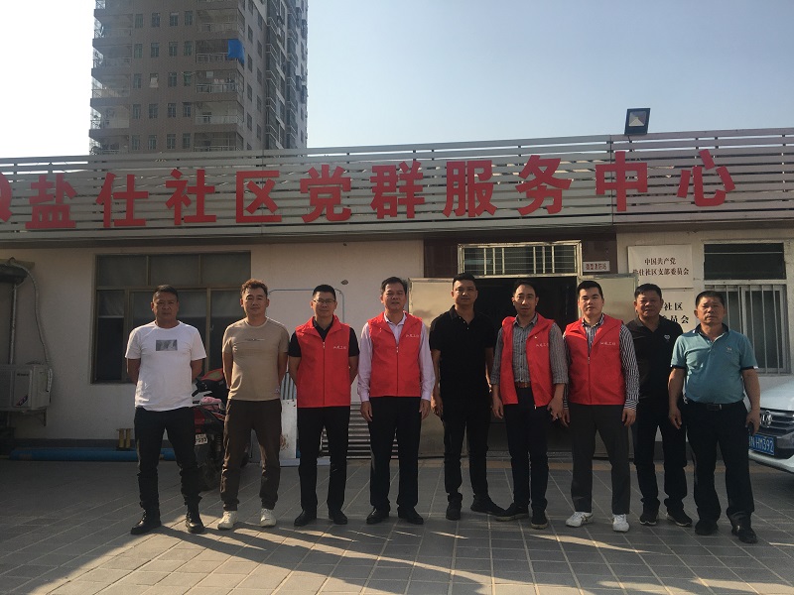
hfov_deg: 61.7
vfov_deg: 48.2
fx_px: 665
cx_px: 397
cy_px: 298
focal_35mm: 29
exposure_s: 1/1425
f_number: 2.2
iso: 25
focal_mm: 4.15
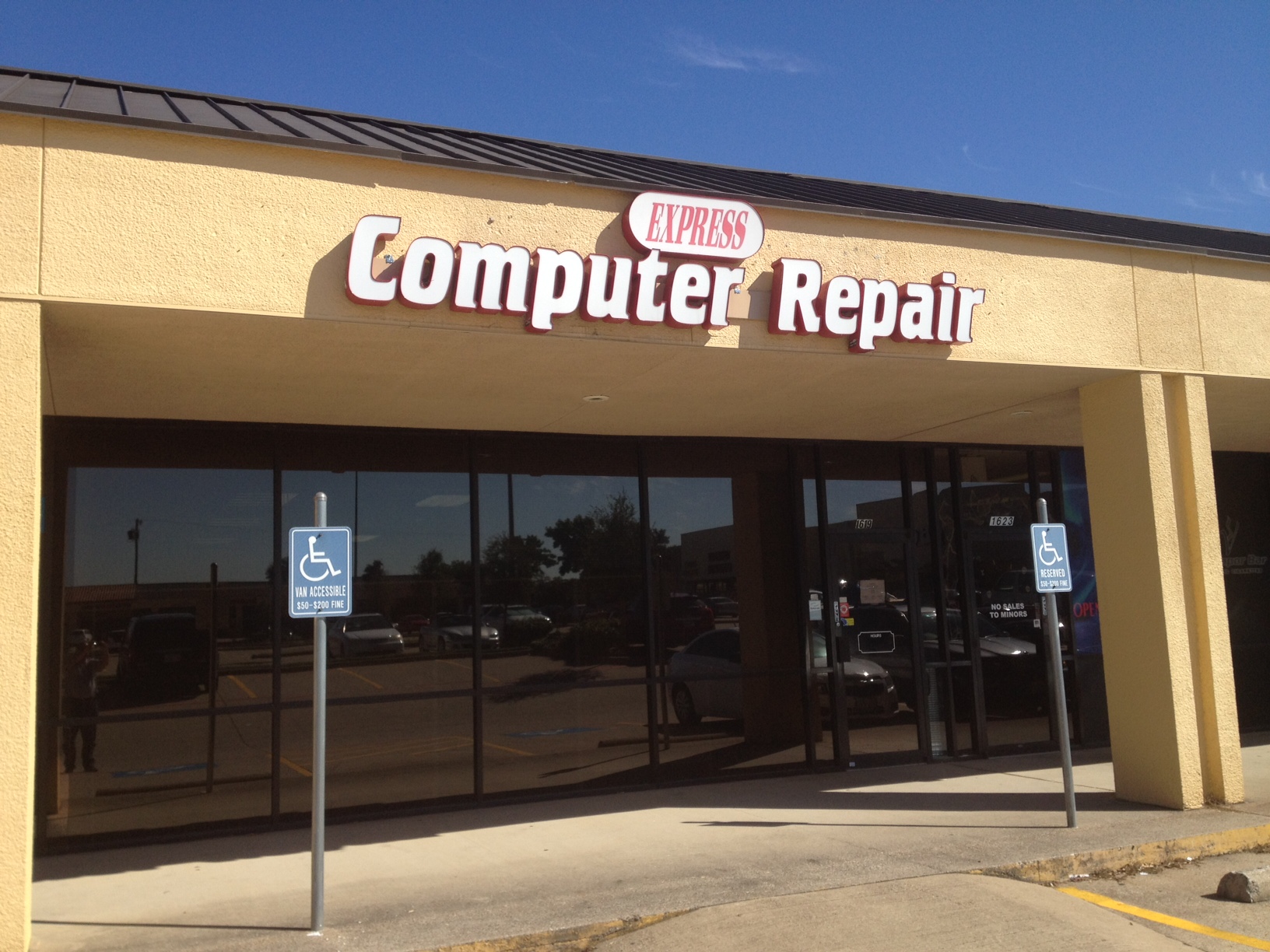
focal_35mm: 35
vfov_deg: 40.7
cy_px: 476
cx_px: 635
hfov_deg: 52.6
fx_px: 1284
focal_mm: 4.28
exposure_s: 1/1669
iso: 64
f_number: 2.4
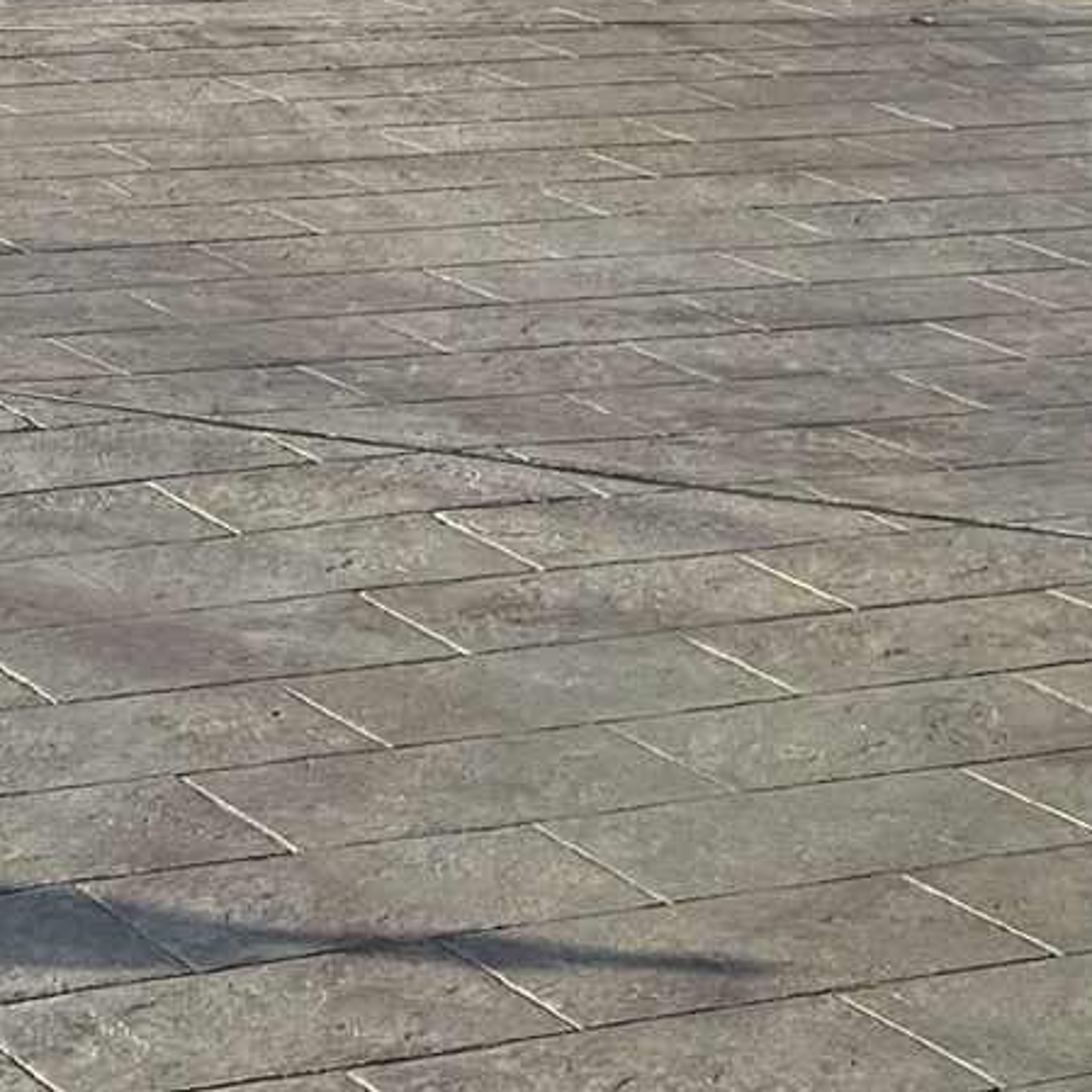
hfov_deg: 11.5
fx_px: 5175
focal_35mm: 145
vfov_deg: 11.4
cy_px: -657
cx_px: -589
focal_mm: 6.76
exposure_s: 1/3145
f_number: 1.78
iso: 80
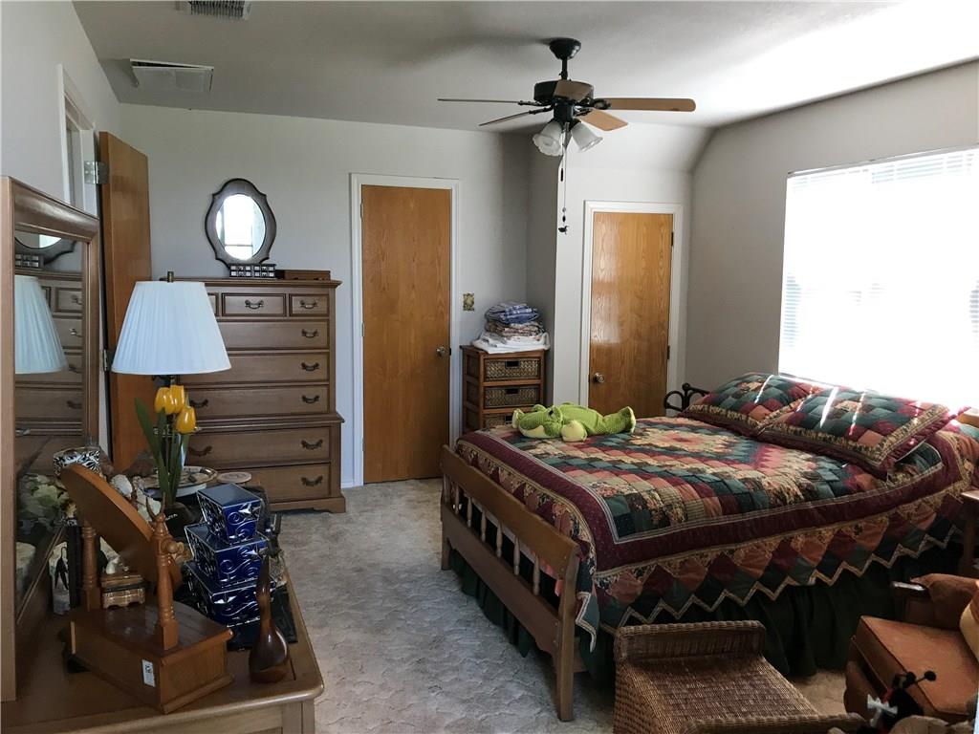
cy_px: 367
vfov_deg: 49.7
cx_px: 490
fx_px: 792
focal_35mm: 28
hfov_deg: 63.4
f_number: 1.8
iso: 40
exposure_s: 1/24
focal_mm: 3.99
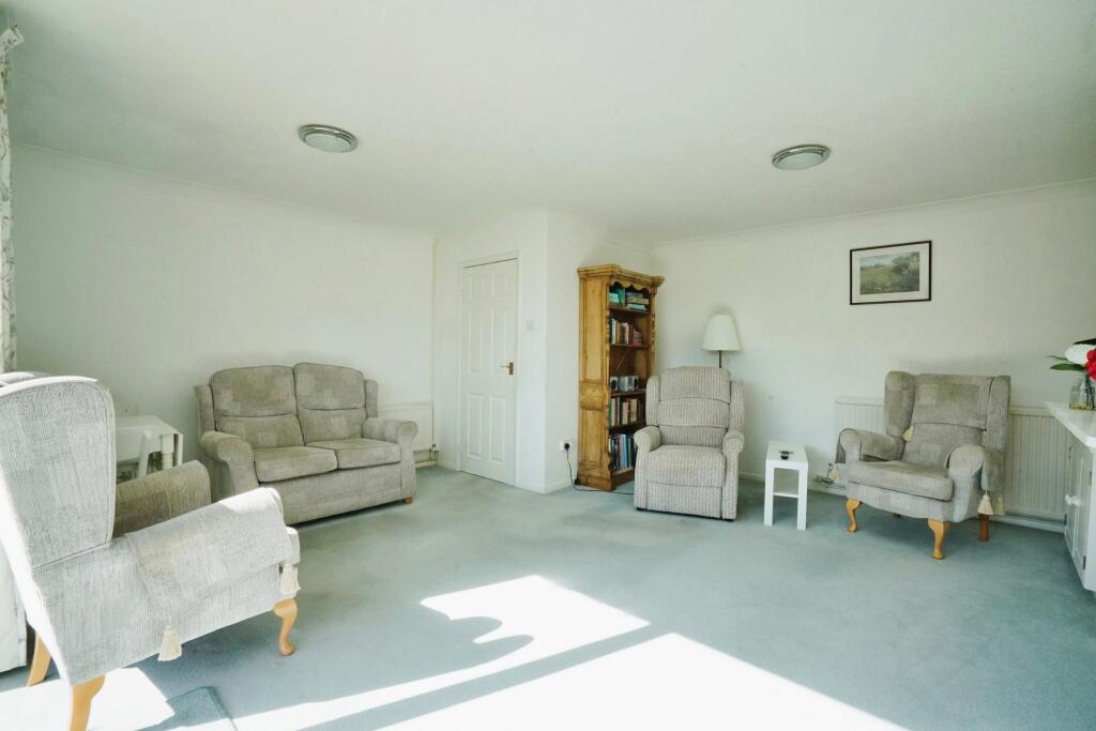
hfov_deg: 96.7
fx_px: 487
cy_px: 366
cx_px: 548
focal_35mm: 16
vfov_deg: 73.8
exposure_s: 1/250
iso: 2000
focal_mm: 16
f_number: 18
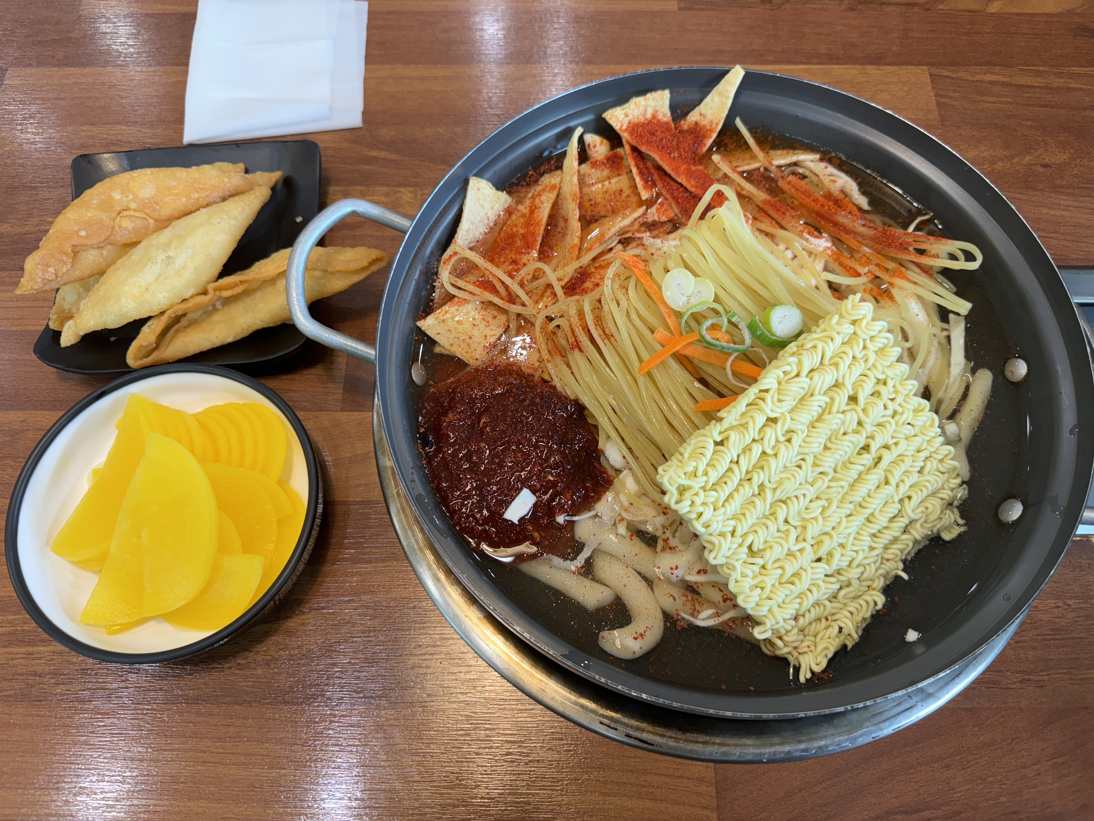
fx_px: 758
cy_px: 410
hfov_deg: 71.6
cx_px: 547
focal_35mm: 24
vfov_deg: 56.8
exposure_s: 1/120
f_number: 1.78
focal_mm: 6.76
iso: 100
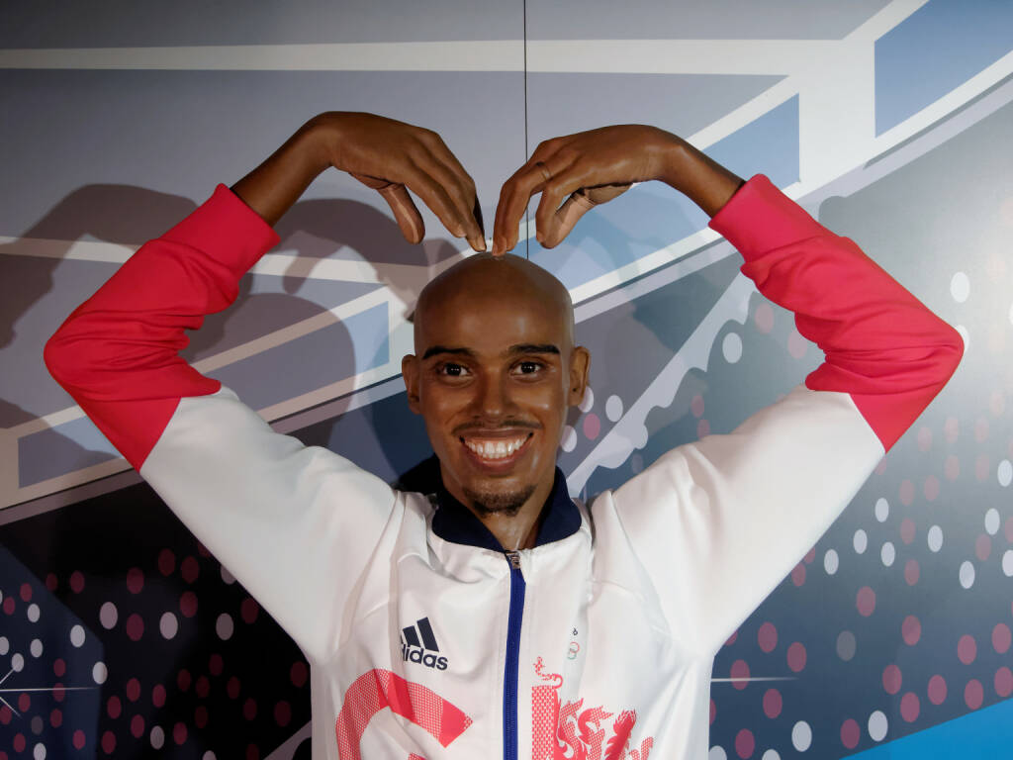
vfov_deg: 31.5
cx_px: 506
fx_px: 1346
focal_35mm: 46
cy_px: 380
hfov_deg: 41.2
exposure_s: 1/50
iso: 640
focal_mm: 9.9
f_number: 2.8
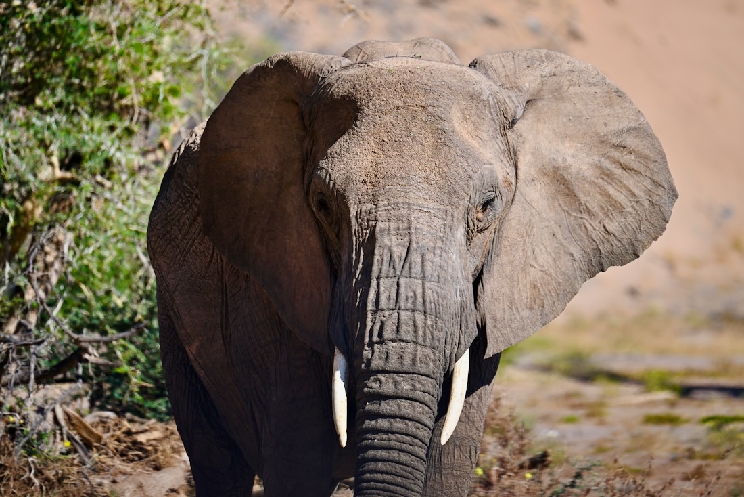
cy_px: 248
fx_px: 8868
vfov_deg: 3.2
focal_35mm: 429
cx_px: 372
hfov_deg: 4.8
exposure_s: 1/500
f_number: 6.3
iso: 160
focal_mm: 429
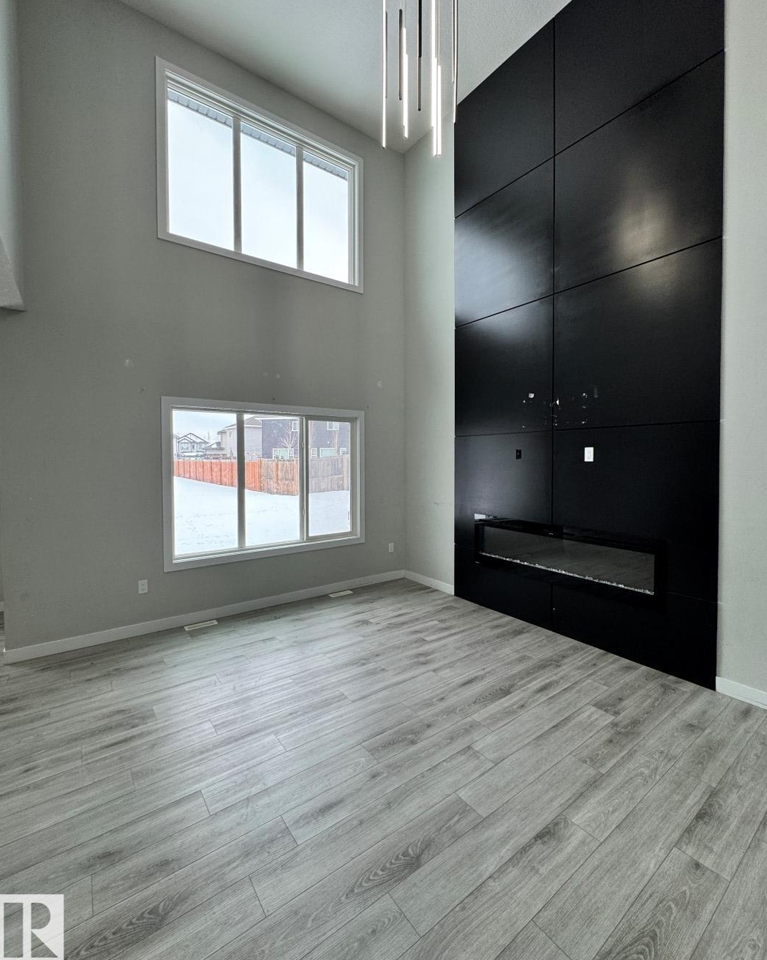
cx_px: 385
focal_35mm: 15
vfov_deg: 96.8
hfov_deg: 84.0
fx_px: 426
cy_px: 467
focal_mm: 2.22
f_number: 2.2
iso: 100
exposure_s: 1/120
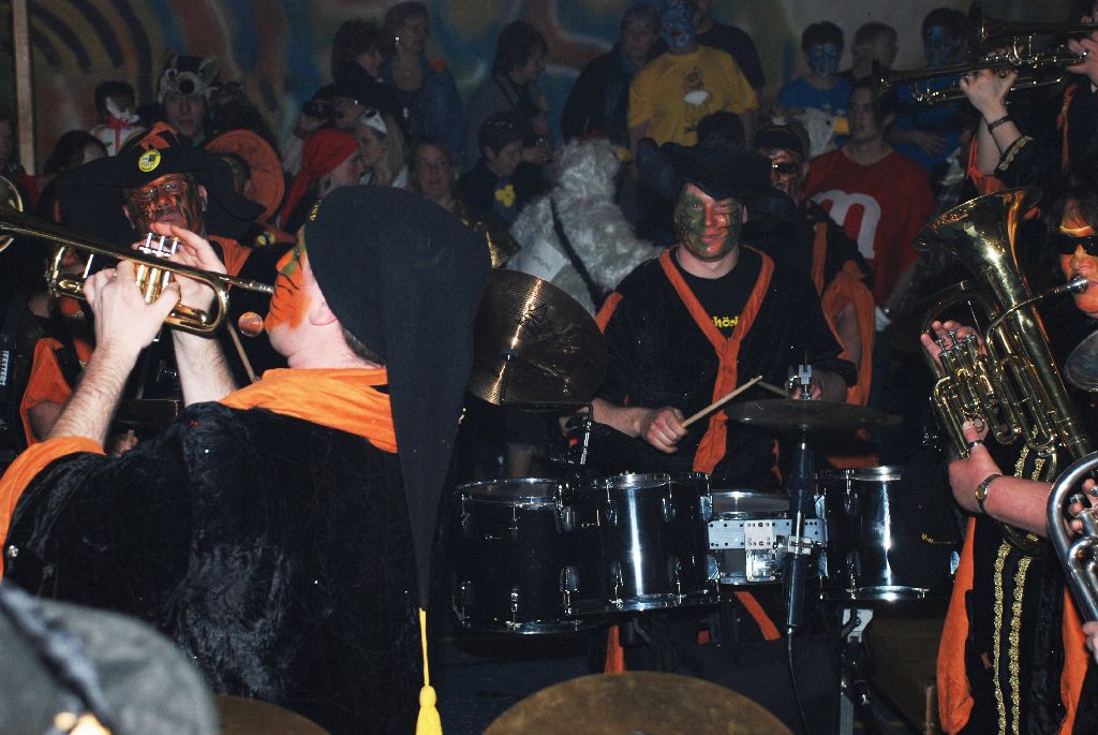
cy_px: 368
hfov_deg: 28.0
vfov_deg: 19.0
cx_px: 549
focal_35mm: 72
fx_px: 2198
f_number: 4.8
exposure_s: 1/60
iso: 200
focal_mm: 48
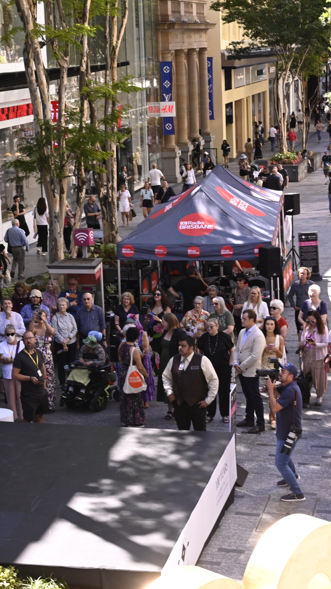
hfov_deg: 16.3
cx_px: 130
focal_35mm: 74
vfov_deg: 28.6
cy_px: 313
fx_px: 1155
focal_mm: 40
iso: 800
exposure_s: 1/200
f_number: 10
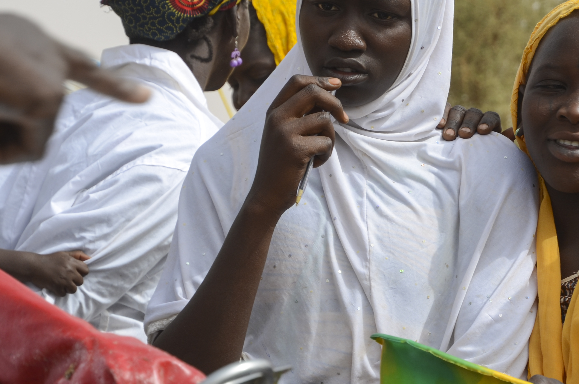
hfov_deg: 12.9
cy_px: 249
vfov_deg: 8.6
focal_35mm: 159
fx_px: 2552
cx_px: 446
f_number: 7.1
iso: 100
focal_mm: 58
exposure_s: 1/400
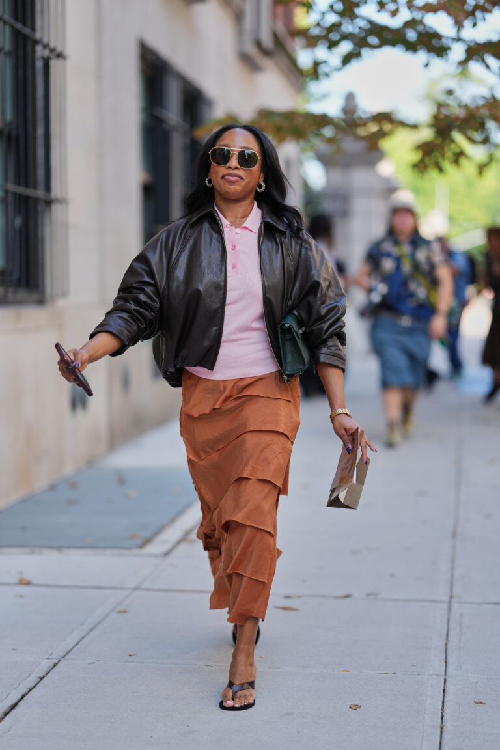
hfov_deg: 16.1
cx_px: 250
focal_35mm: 85
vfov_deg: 23.9
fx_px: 1771
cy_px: 375
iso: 100
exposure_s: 1/1000
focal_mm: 85
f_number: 1.4
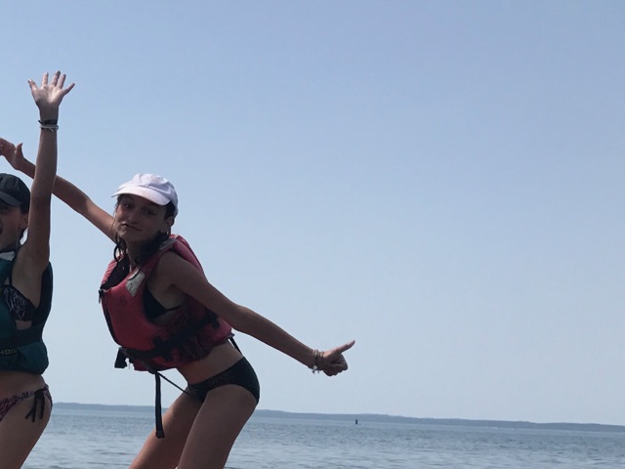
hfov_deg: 25.1
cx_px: -116
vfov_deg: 20.5
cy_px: 446
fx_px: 1264
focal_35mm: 70
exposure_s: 1/3195
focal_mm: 3.99
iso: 20
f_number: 1.8
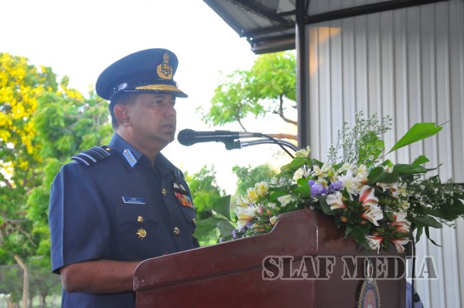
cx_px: 232
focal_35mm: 68
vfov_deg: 20.1
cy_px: 154
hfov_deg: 29.9
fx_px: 869
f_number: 6.3
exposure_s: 1/80
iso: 1600
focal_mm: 45
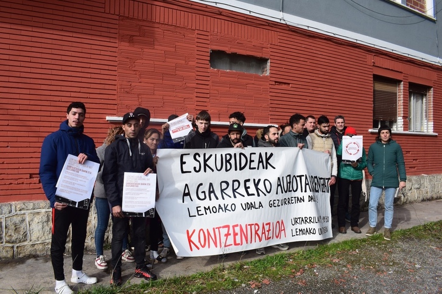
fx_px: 331
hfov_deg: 67.4
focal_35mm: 27
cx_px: 221
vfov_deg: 47.9
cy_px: 147
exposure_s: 1/320
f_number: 10
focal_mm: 18
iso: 400
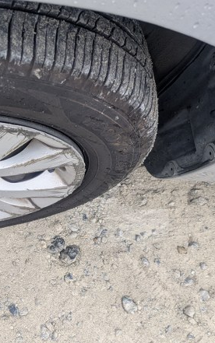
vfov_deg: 41.6
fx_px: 450
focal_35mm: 48
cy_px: 208
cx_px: -53
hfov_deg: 24.1
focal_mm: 5.43
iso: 79
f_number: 1.89
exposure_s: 1/120
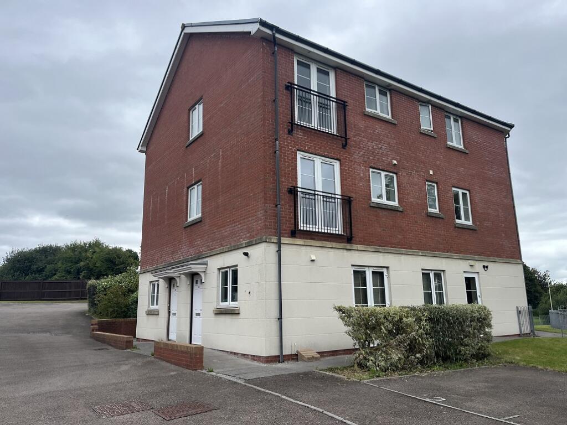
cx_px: 284
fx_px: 426
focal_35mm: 26
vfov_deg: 53.1
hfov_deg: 67.3
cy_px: 212
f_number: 1.6
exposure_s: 1/967
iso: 50
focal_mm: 5.1
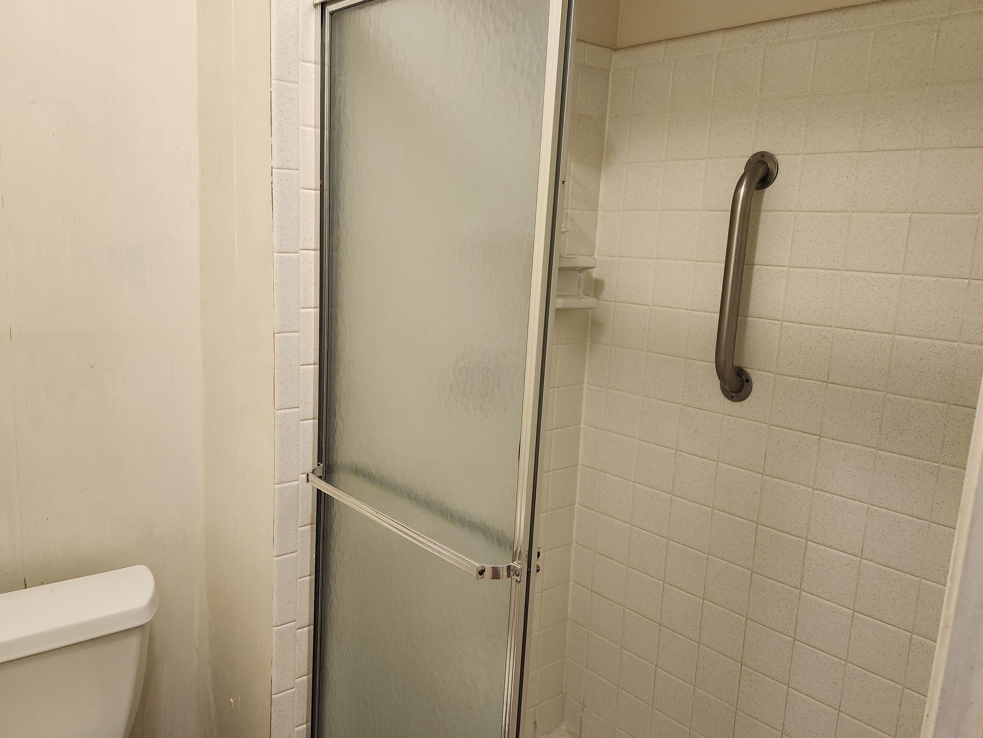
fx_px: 767
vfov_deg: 51.4
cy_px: 379
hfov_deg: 65.3
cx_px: 475
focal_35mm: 27
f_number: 1.8
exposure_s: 1/120
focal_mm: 5.54
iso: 640
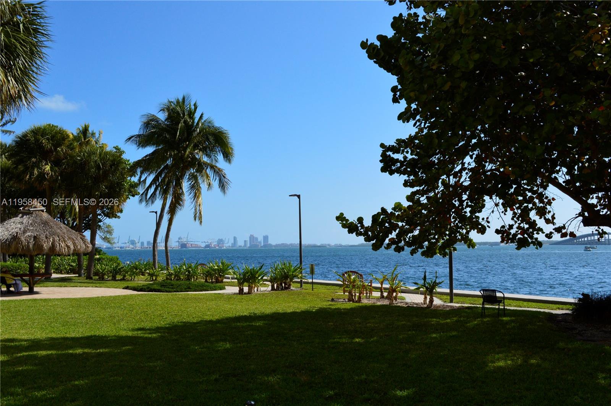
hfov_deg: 53.2
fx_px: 610
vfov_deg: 36.8
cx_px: 306
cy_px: 203
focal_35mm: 36
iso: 400
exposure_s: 1/500
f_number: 11
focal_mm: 24
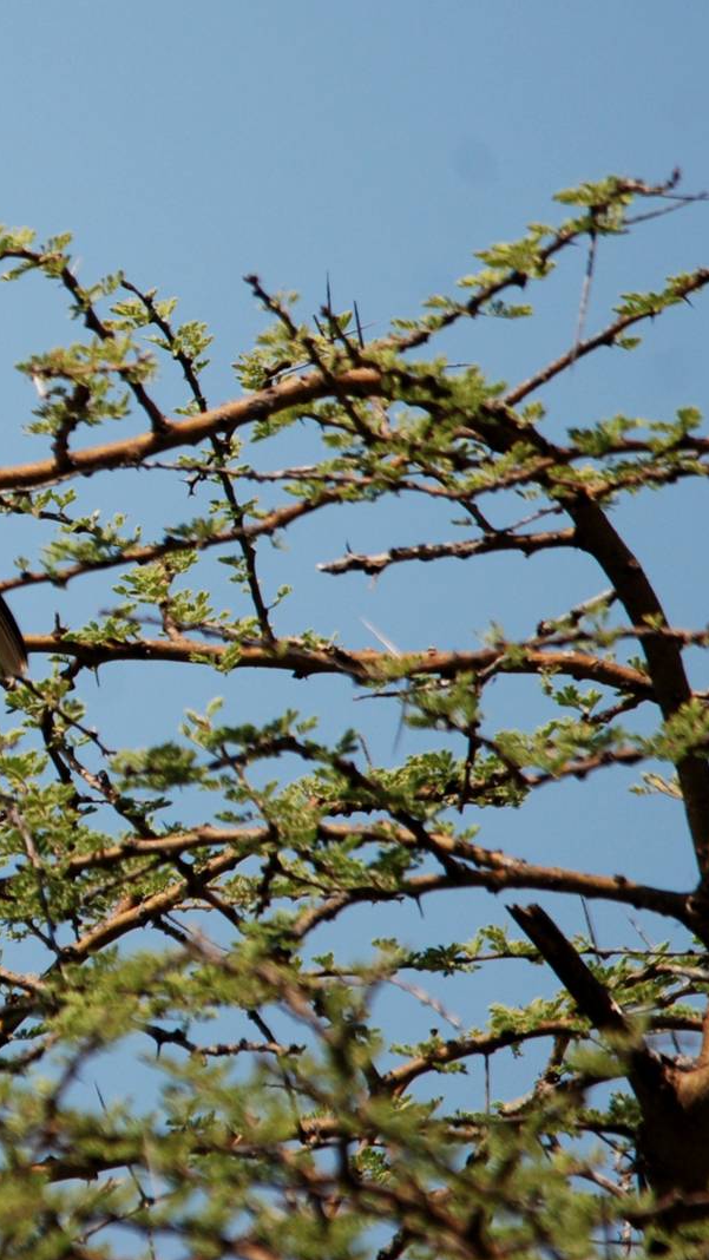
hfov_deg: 1.0
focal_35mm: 1178
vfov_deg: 1.8
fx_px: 39359
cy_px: 631
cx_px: 70
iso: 200
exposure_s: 1/800
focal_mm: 500
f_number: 6.3
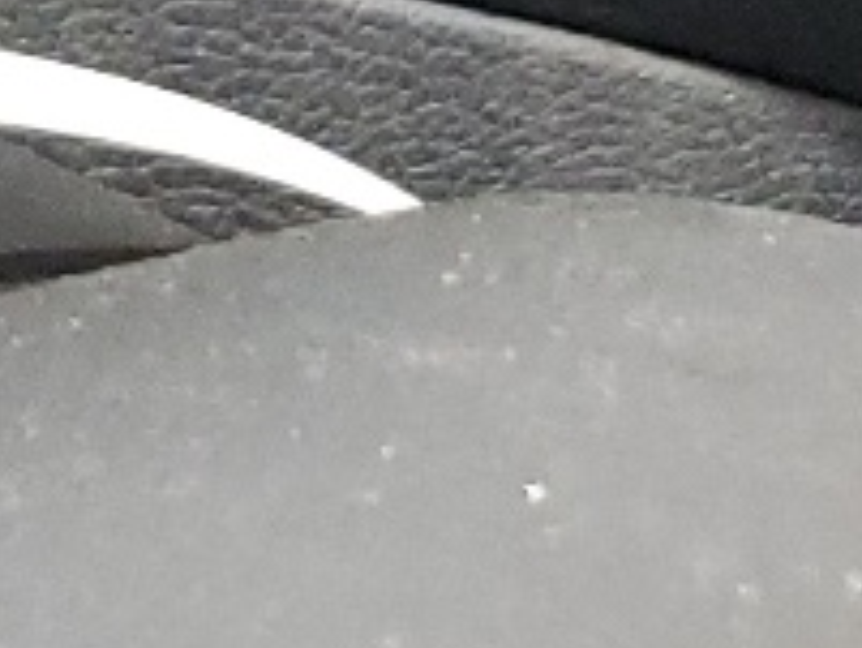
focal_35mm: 207
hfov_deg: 8.1
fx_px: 5158
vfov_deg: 6.6
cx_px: -1733
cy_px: -1253
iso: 379
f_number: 1.5
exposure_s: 1/15
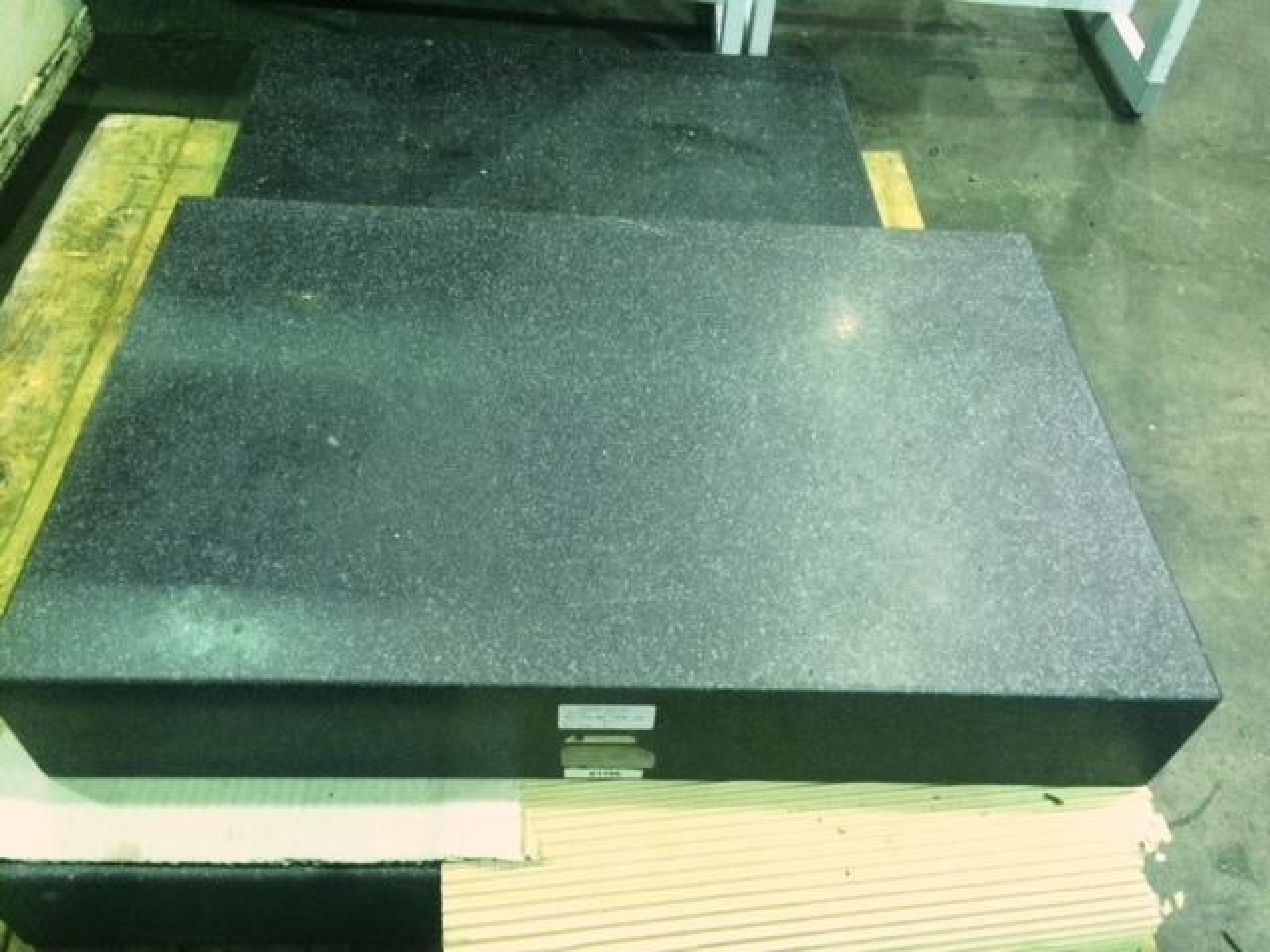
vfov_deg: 48.2
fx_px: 1064
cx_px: 635
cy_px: 476
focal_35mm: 29
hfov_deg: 61.7
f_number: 2.2
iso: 320
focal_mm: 4.15
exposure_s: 1/17
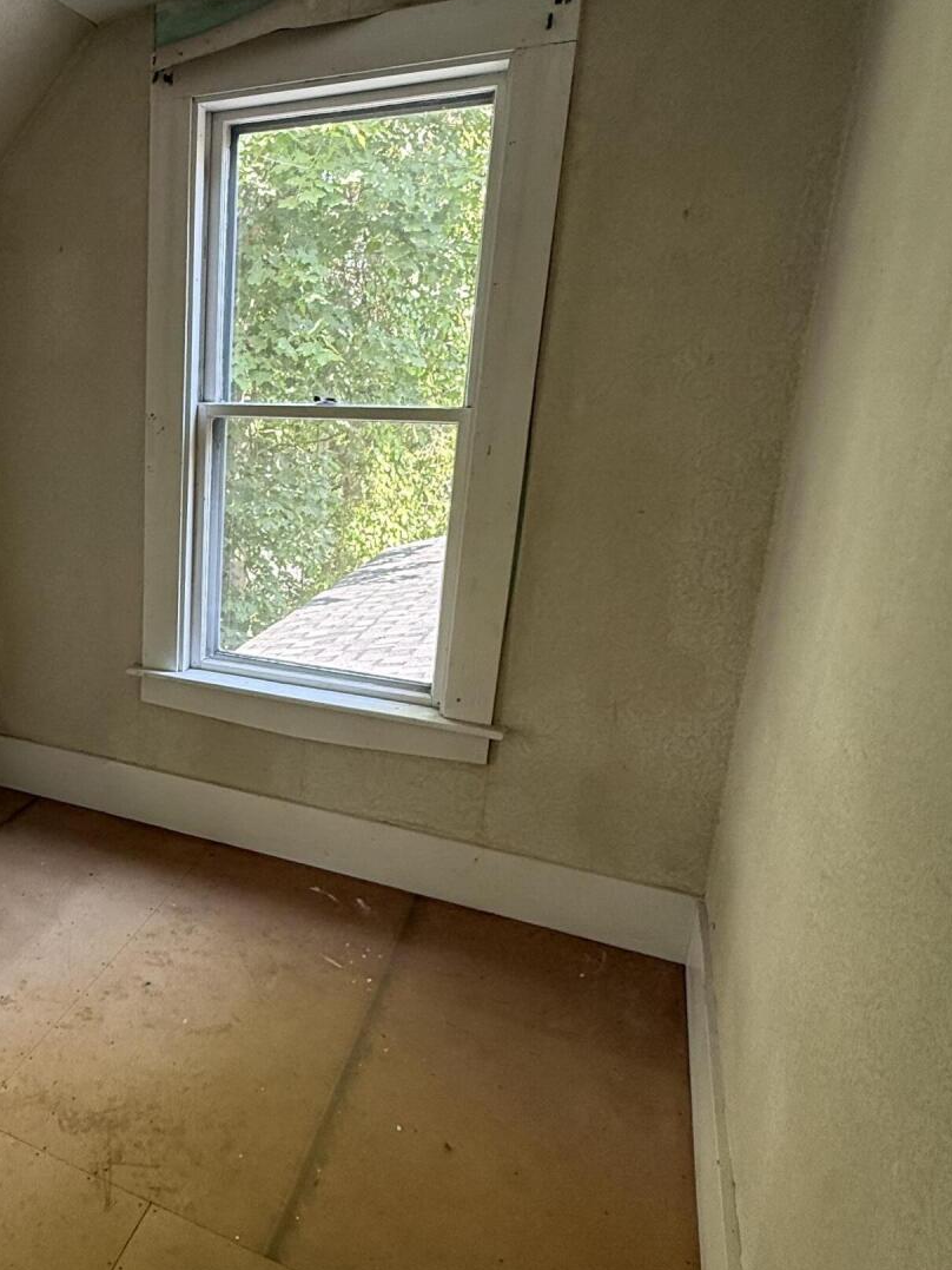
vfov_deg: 67.3
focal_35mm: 26
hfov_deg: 47.9
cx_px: 105
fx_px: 953
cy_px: 632
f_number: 2.2
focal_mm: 2.22
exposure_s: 1/99
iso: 125
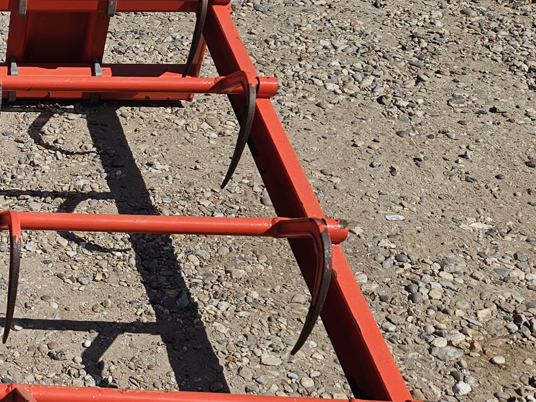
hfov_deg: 25.3
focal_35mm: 66
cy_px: 302
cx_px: -164
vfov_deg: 22.0
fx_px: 1022
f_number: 1.8
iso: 25
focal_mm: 5.4
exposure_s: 1/3009
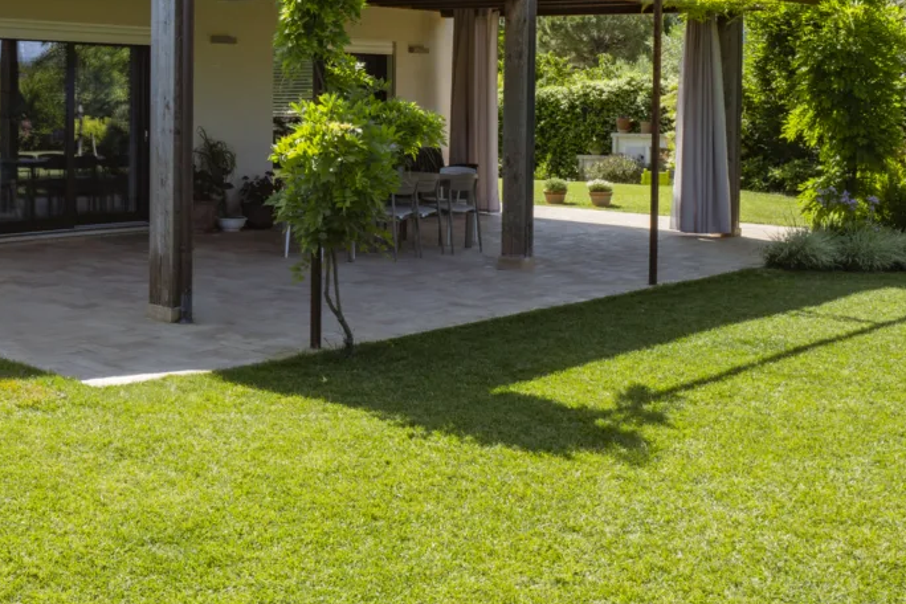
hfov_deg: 38.7
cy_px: 113
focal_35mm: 47
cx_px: 72
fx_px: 1183
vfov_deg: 28.0
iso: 100
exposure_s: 1/40
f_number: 16
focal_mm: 24
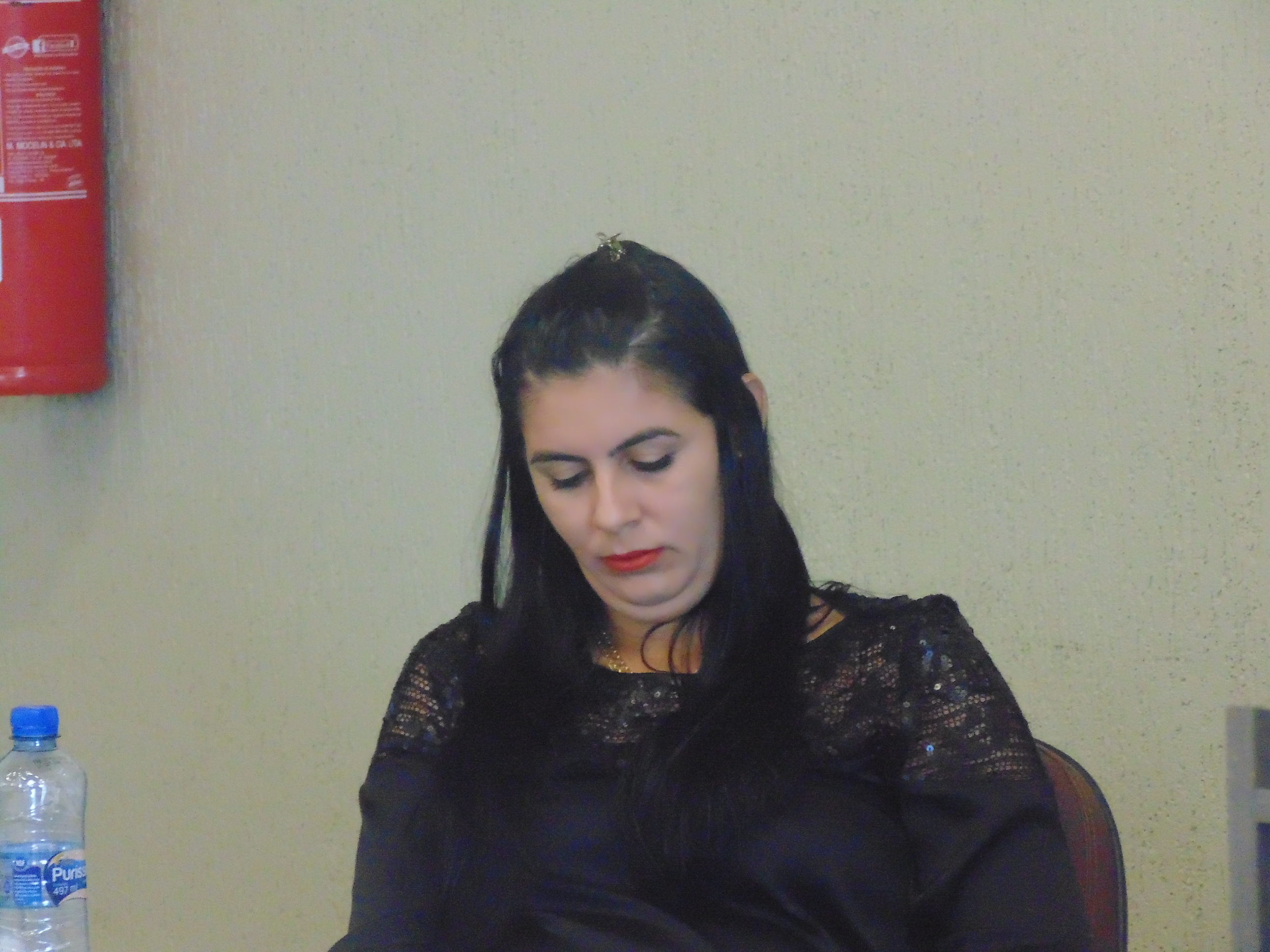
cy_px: 476
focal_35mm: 236
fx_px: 8658
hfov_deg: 8.4
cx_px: 635
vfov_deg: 6.3
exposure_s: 1/25
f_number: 5.6
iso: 800
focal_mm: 42.3
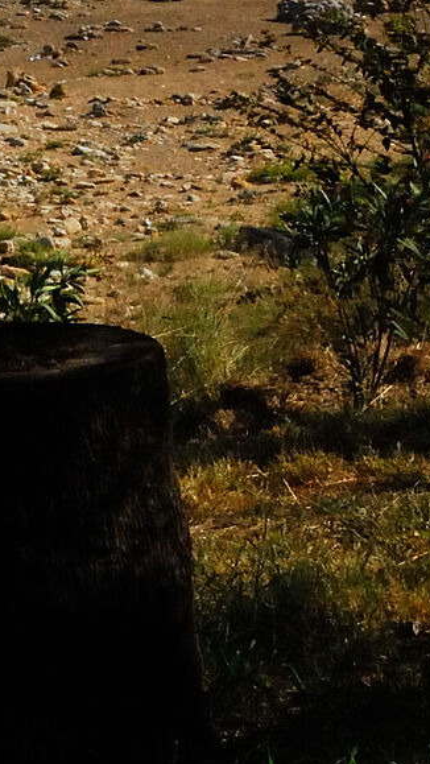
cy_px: -270
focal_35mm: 176
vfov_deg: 11.8
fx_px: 3568
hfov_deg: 6.3
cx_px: -882
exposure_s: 1/1250
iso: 800
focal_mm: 27
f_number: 14
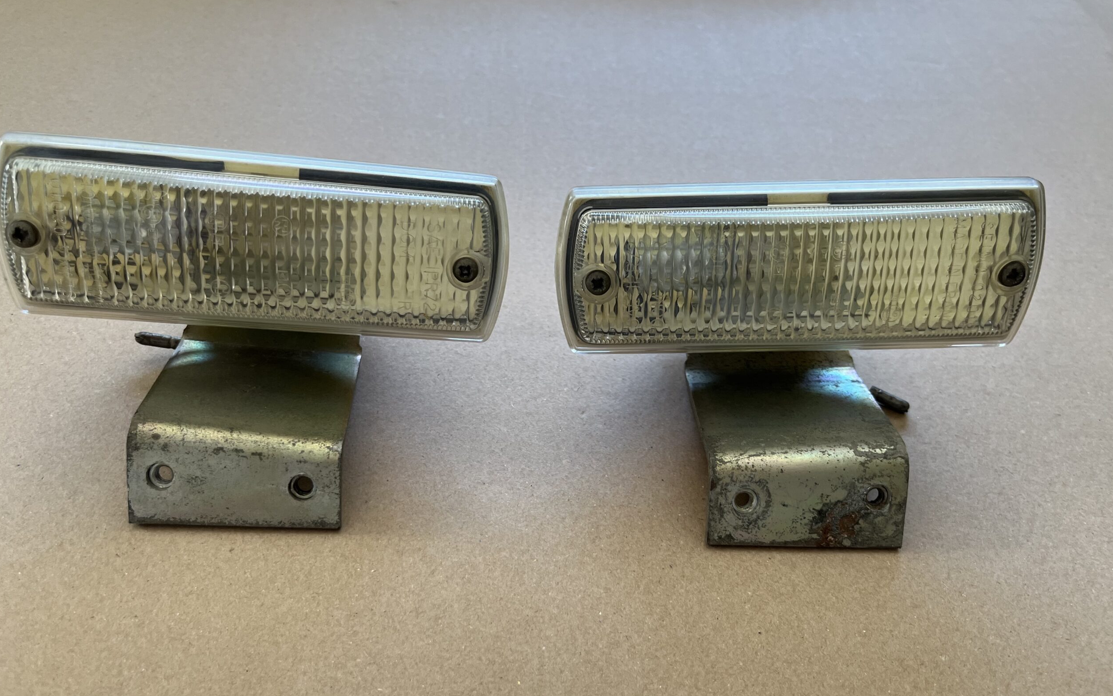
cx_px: 560
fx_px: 849
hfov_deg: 66.5
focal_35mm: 28
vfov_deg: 44.4
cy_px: 411
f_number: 1.6
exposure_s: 1/117
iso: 125
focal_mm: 5.1
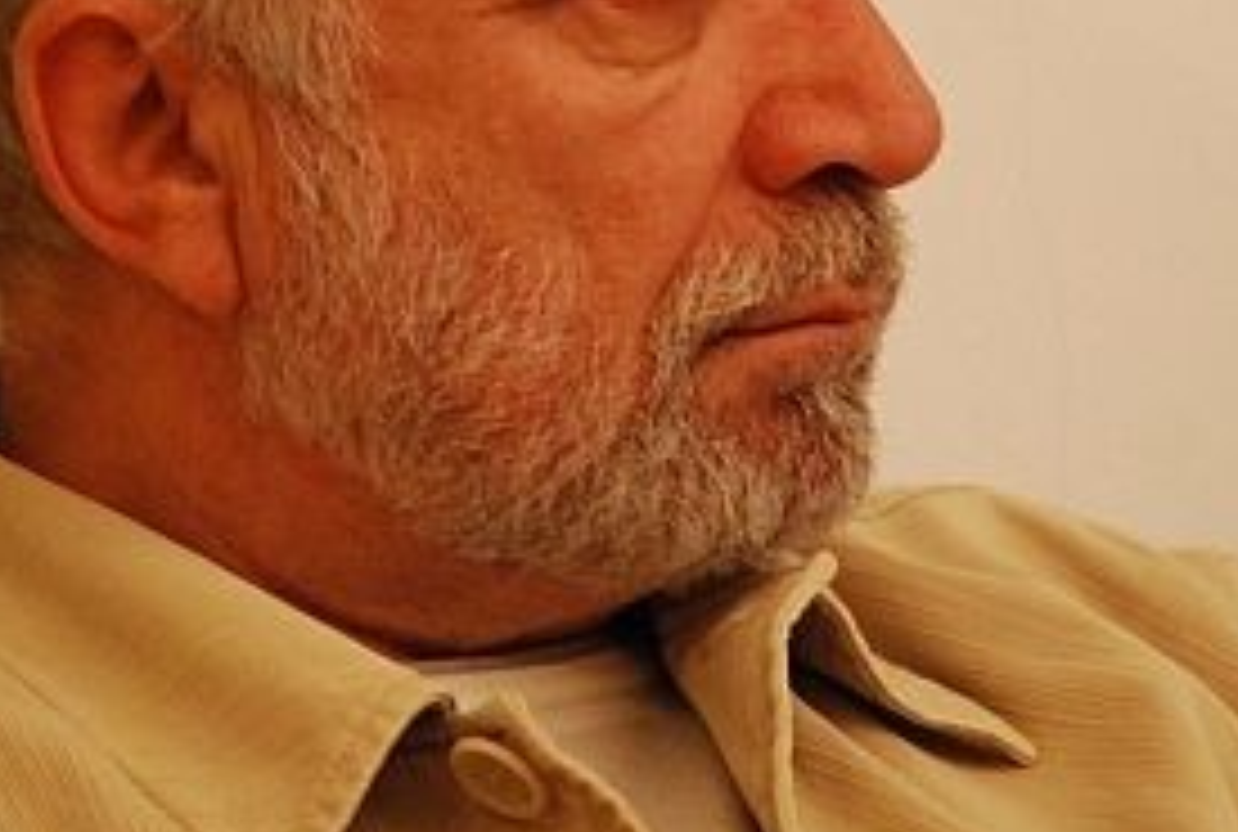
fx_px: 22586
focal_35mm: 655
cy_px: 34
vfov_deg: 2.1
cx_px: 617
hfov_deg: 3.1
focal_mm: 200
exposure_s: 1/20
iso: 1600
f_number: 5.6
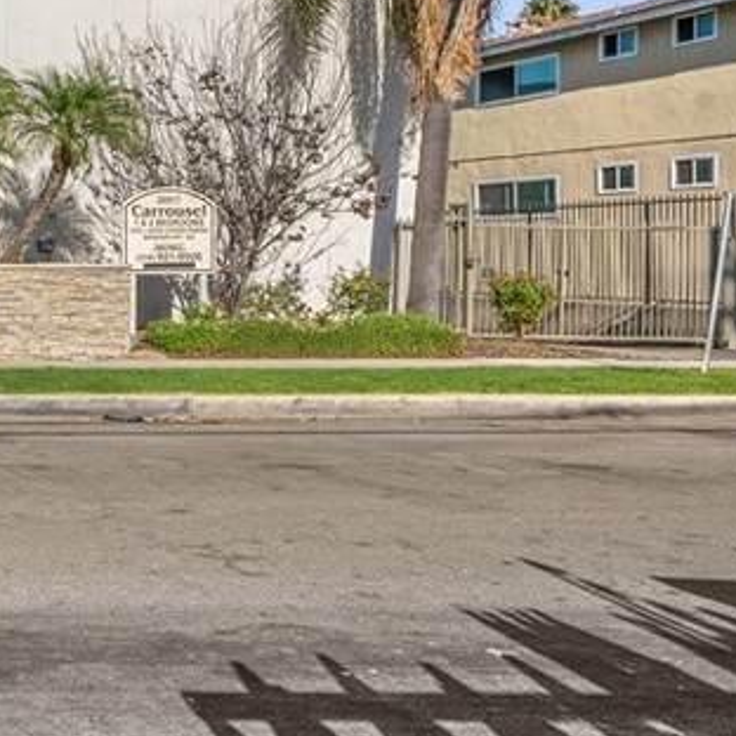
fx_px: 938
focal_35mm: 39
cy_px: 86
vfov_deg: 40.0
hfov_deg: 27.3
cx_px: -401
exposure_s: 1/250
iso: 100
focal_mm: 14
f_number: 10
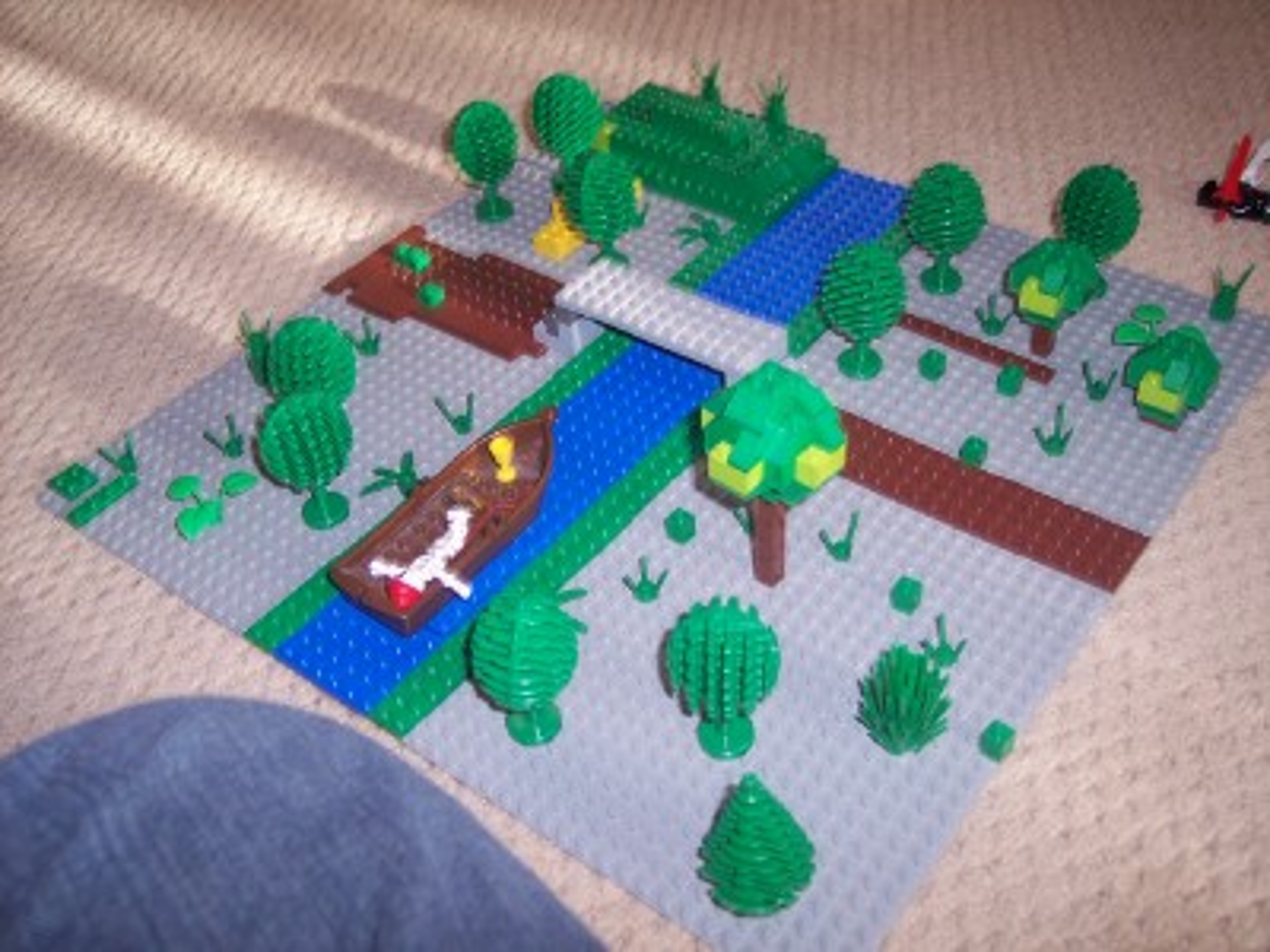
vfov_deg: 36.8
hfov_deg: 47.9
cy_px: 476
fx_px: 1431
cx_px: 635
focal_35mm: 39
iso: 100
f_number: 2.8
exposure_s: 1/60
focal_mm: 8
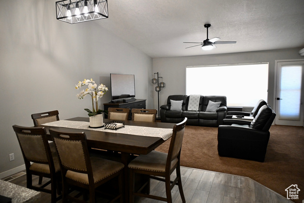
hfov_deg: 73.7
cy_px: 102
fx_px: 203
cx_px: 152
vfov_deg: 53.2
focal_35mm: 24
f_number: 4
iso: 2200
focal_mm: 24
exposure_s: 1/125
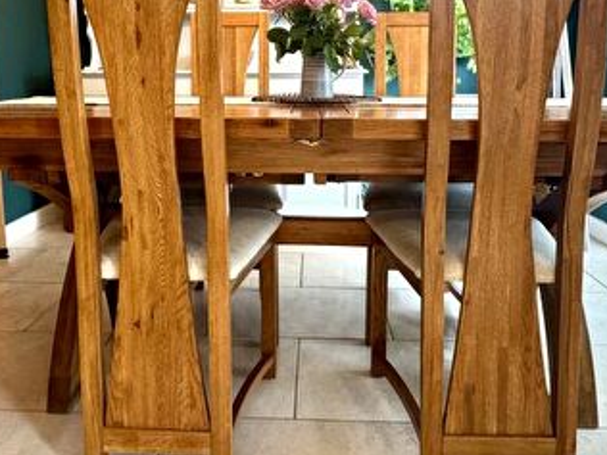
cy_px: 132
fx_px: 544
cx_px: 290
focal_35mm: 31
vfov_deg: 44.4
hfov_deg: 58.3
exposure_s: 1/50
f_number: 2.2
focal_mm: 2.22
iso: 320
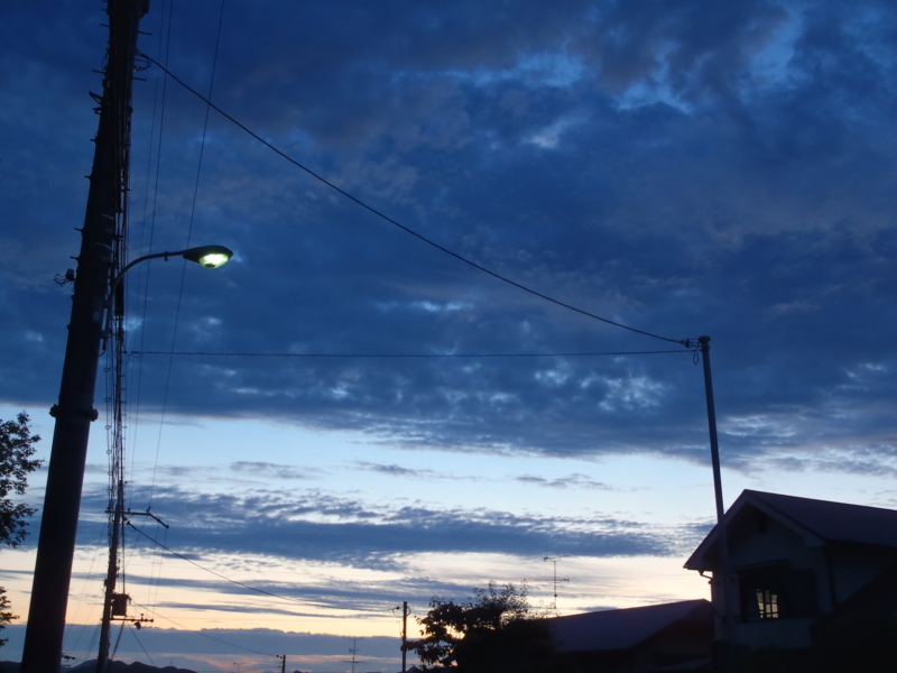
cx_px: 448
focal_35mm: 38
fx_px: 985
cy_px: 336
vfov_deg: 37.7
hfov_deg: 49.0
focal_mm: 6.83
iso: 100
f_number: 4.6
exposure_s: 1/13
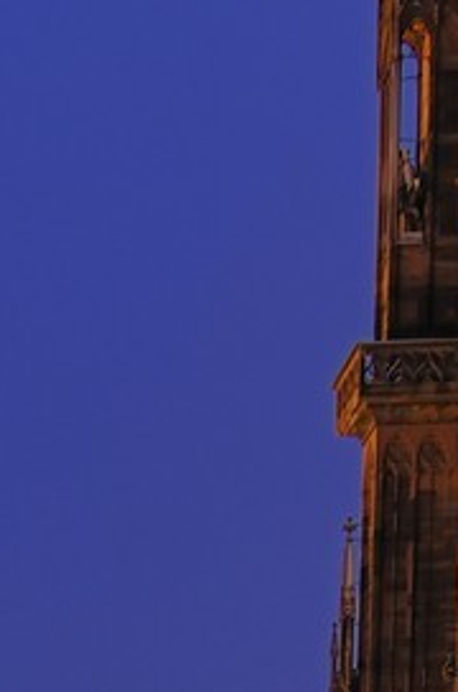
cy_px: 1440
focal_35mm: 106
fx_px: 2033
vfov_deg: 15.1
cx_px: -328
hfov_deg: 12.0
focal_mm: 12
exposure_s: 1/1.25
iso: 100
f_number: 5
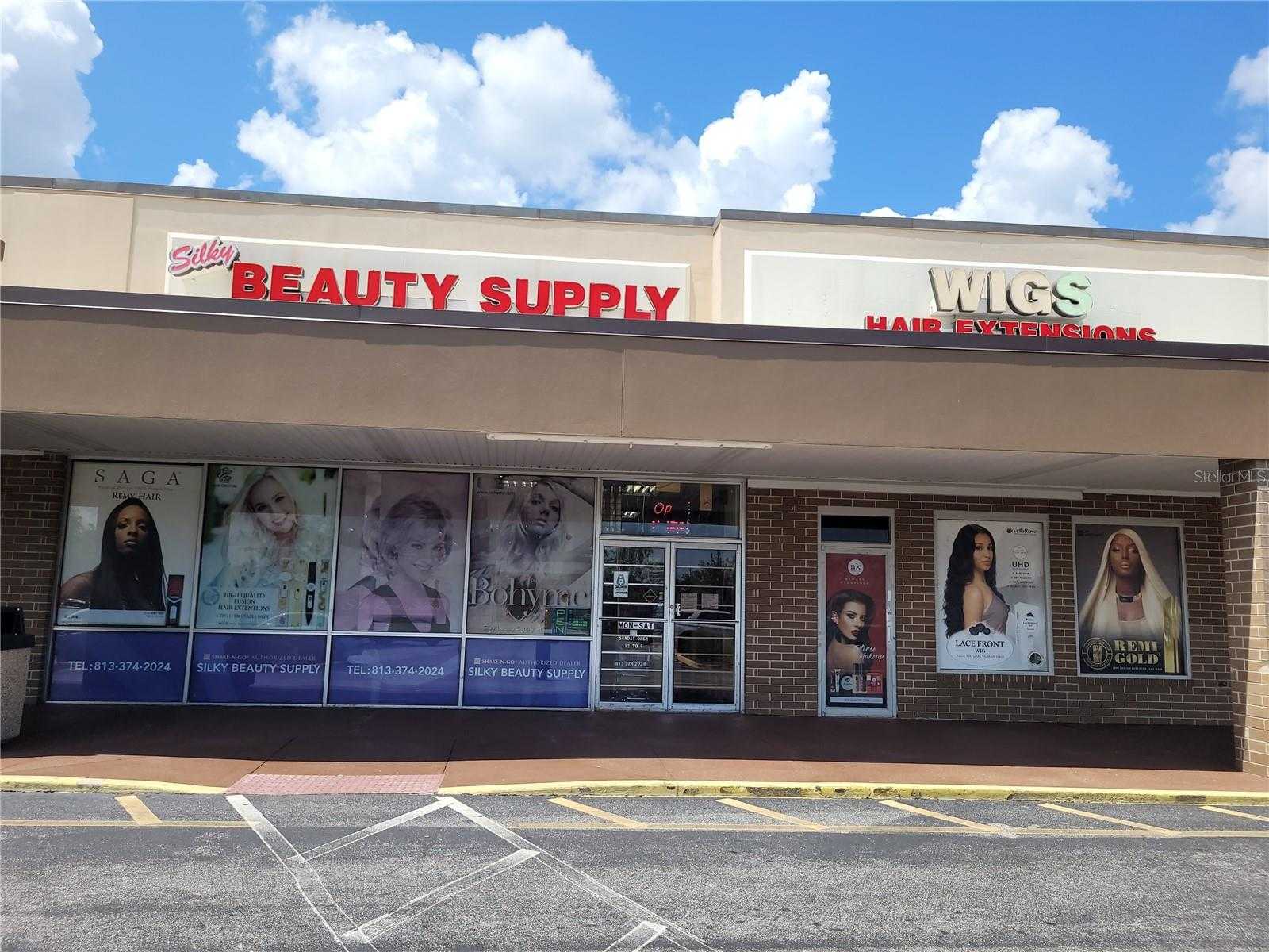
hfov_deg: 67.3
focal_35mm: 26
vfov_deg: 53.1
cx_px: 634
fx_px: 953
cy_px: 476
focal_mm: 5.4
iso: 40
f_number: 1.8
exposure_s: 1/2054
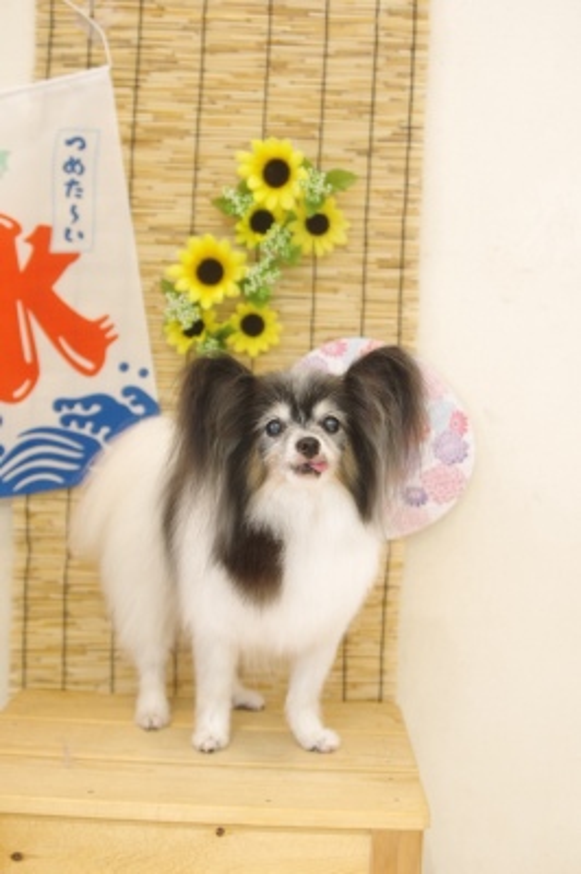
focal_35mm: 42
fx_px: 1018
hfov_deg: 31.8
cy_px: 437
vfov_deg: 46.4
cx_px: 290
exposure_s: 1/60
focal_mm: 28
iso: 640
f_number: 2.8
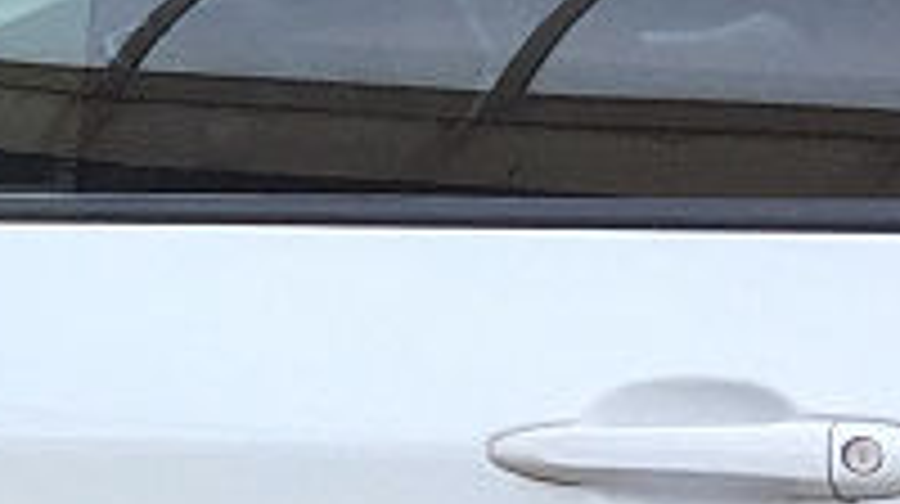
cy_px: 36
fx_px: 4529
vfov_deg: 6.4
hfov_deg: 9.7
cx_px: -1400
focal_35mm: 190
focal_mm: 4.15
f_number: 2.2
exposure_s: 1/100
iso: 50
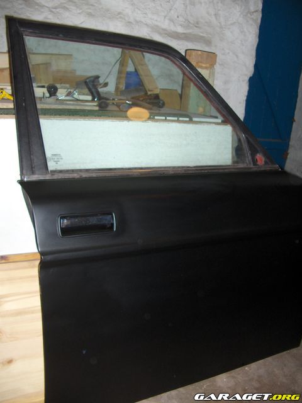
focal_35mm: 35
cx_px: 151
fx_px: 407
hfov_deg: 40.7
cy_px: 202
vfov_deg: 52.6
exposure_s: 1/60
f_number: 2.6
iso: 100
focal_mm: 5.8
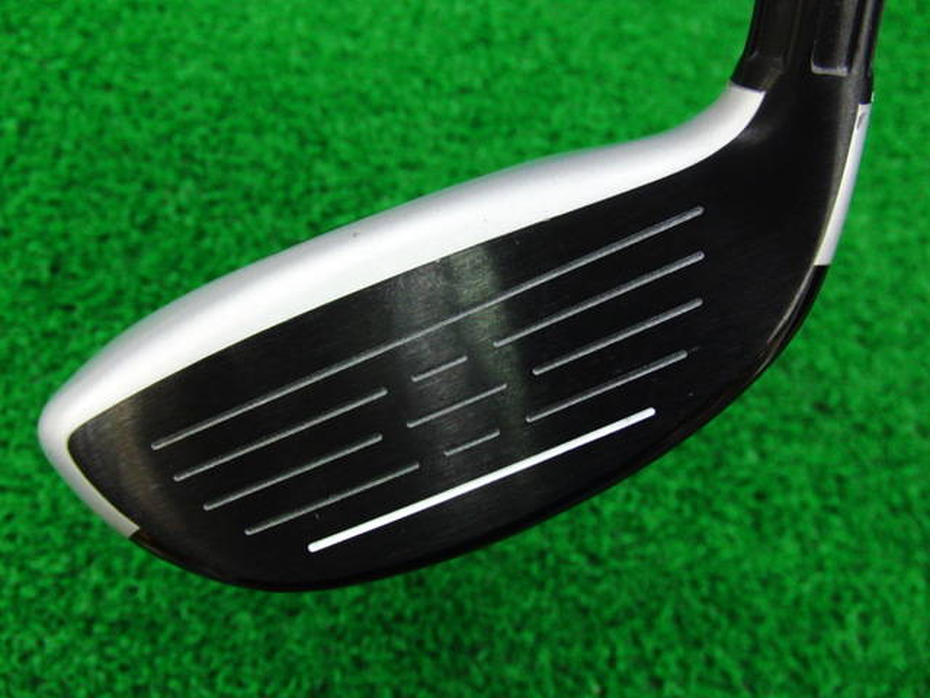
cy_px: 349
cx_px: 465
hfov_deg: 50.1
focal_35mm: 37
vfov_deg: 38.7
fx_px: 994
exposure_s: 1/30
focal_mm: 6.42
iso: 400
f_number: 3.6
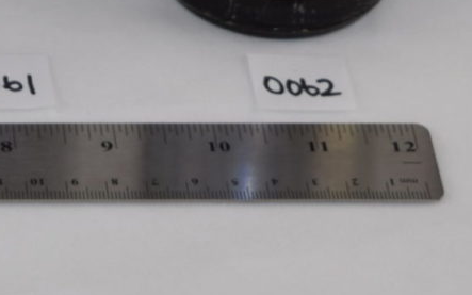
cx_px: -131
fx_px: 3821
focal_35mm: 297
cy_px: -395
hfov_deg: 7.0
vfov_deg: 4.3
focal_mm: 42
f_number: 5
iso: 100
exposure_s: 1/80
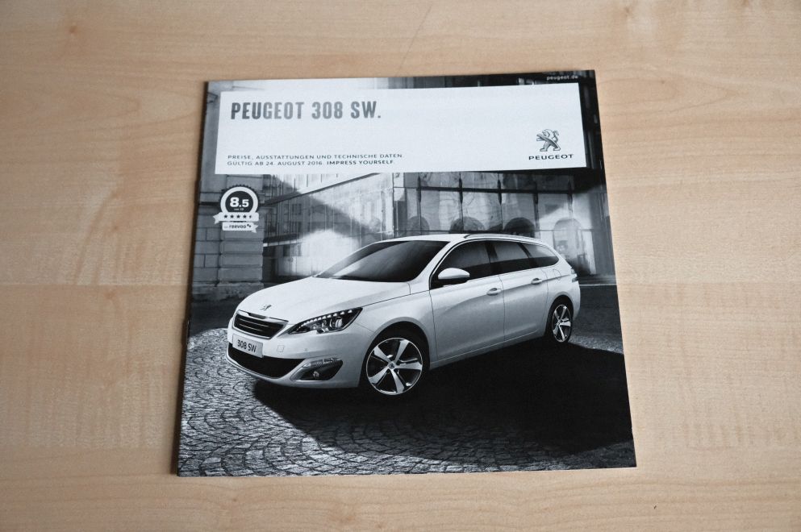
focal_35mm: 36
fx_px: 800
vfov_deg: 36.8
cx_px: 400
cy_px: 266
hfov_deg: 53.2
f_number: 4
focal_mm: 24.3
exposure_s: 1/850
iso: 6400
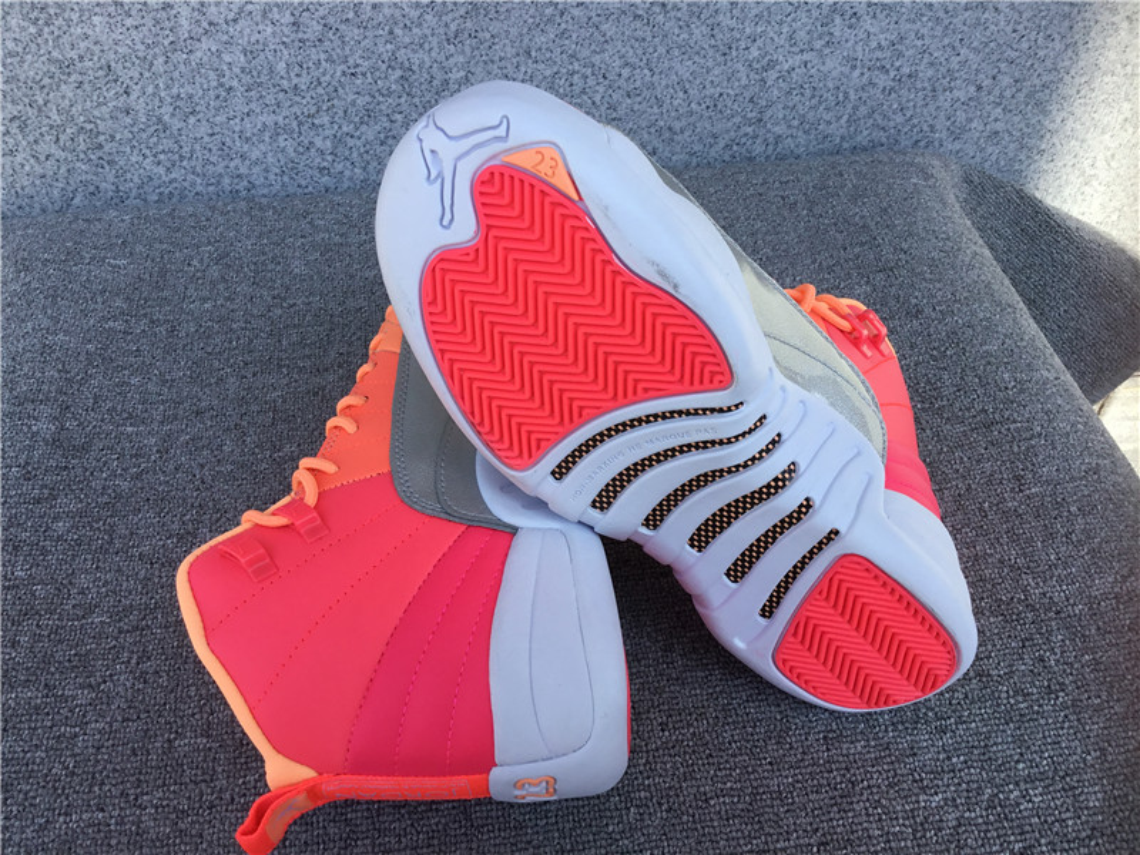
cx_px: 570
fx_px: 1021
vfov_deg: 45.4
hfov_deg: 58.4
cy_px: 428
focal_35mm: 31
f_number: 2.4
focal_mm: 3.3
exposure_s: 1/590
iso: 25
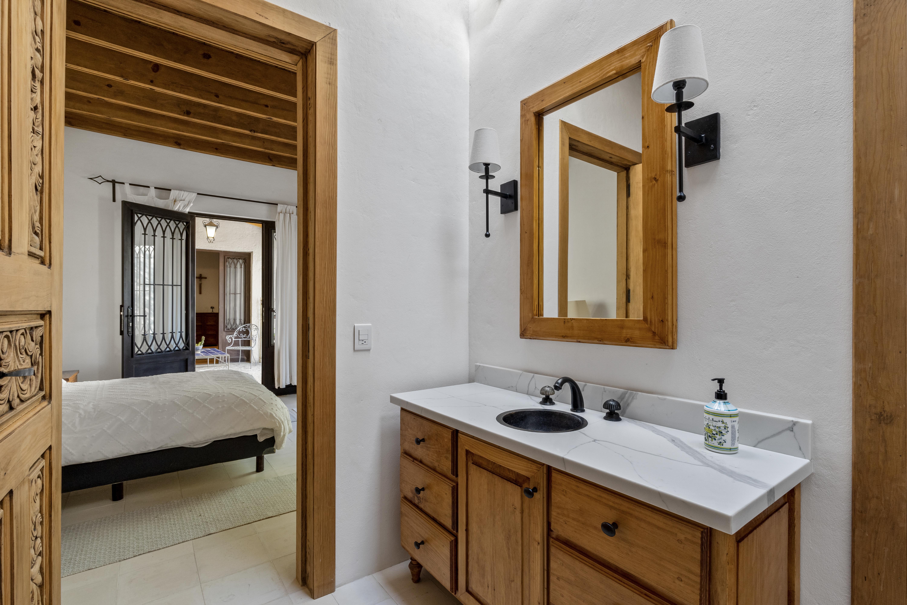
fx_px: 416
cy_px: 302
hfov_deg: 95.0
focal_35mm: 16
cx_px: 454
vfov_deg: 72.1
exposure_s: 1/15
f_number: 8
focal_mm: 11
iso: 400
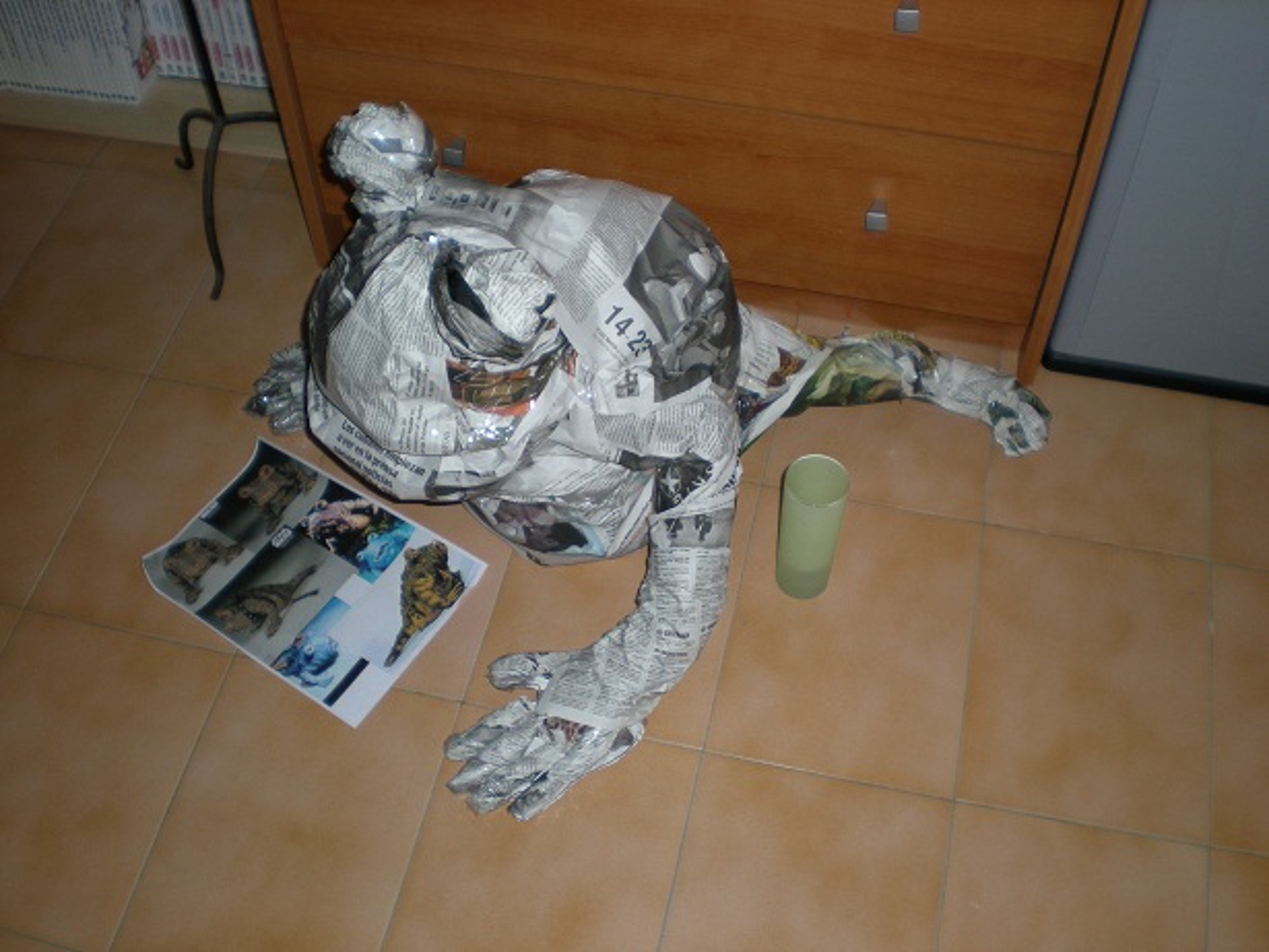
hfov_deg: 49.0
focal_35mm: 38
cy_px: 476
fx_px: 1393
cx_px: 634
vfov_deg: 37.7
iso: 50
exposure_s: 1/60
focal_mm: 6.3
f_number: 3.1
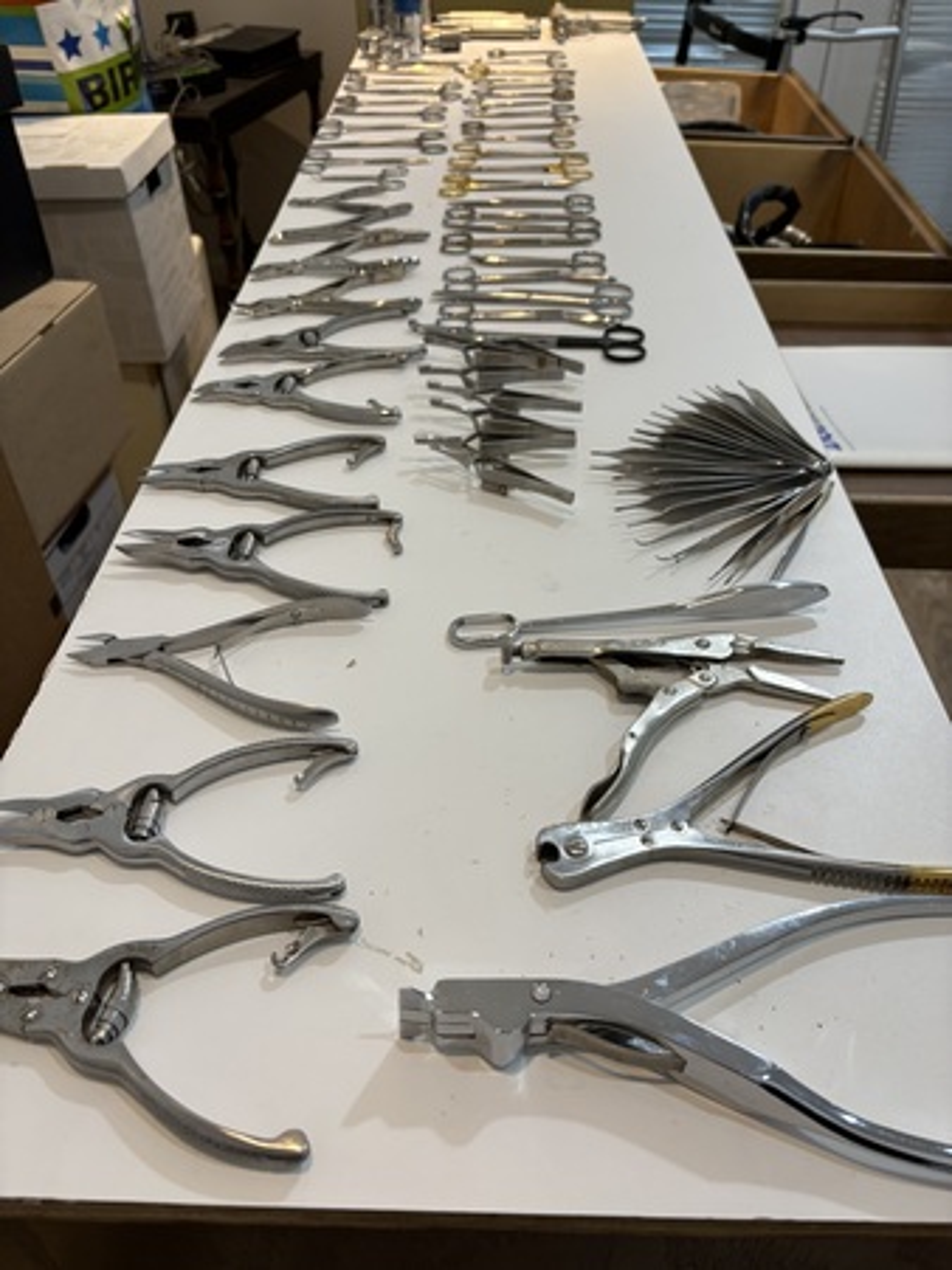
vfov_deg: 67.3
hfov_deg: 53.0
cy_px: 635
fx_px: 954
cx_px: 476
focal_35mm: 26
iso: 125
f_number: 1.6
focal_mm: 5.96
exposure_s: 1/120
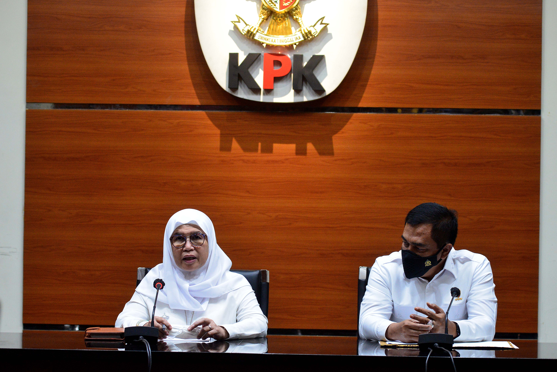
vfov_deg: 12.2
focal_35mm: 112
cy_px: 186
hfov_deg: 18.3
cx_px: 278
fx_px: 1733
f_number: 4.5
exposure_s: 1/125
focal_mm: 112
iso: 4000
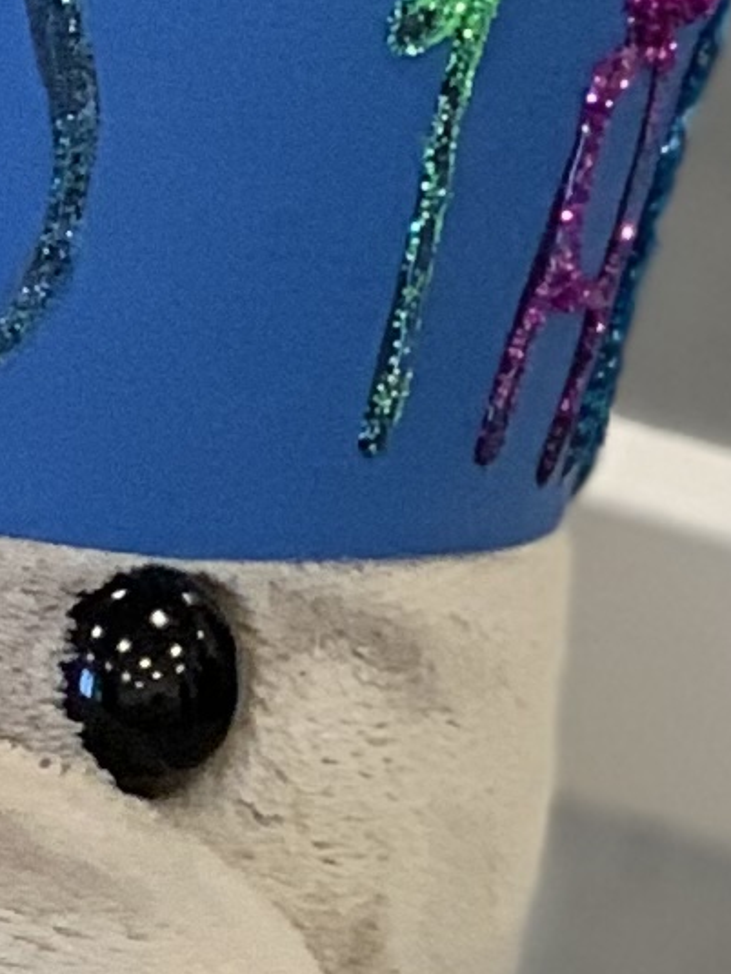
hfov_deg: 3.7
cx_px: -1009
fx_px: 11009
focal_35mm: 391
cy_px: 2442
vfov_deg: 4.9
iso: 80
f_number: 2.4
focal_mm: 6
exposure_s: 1/100
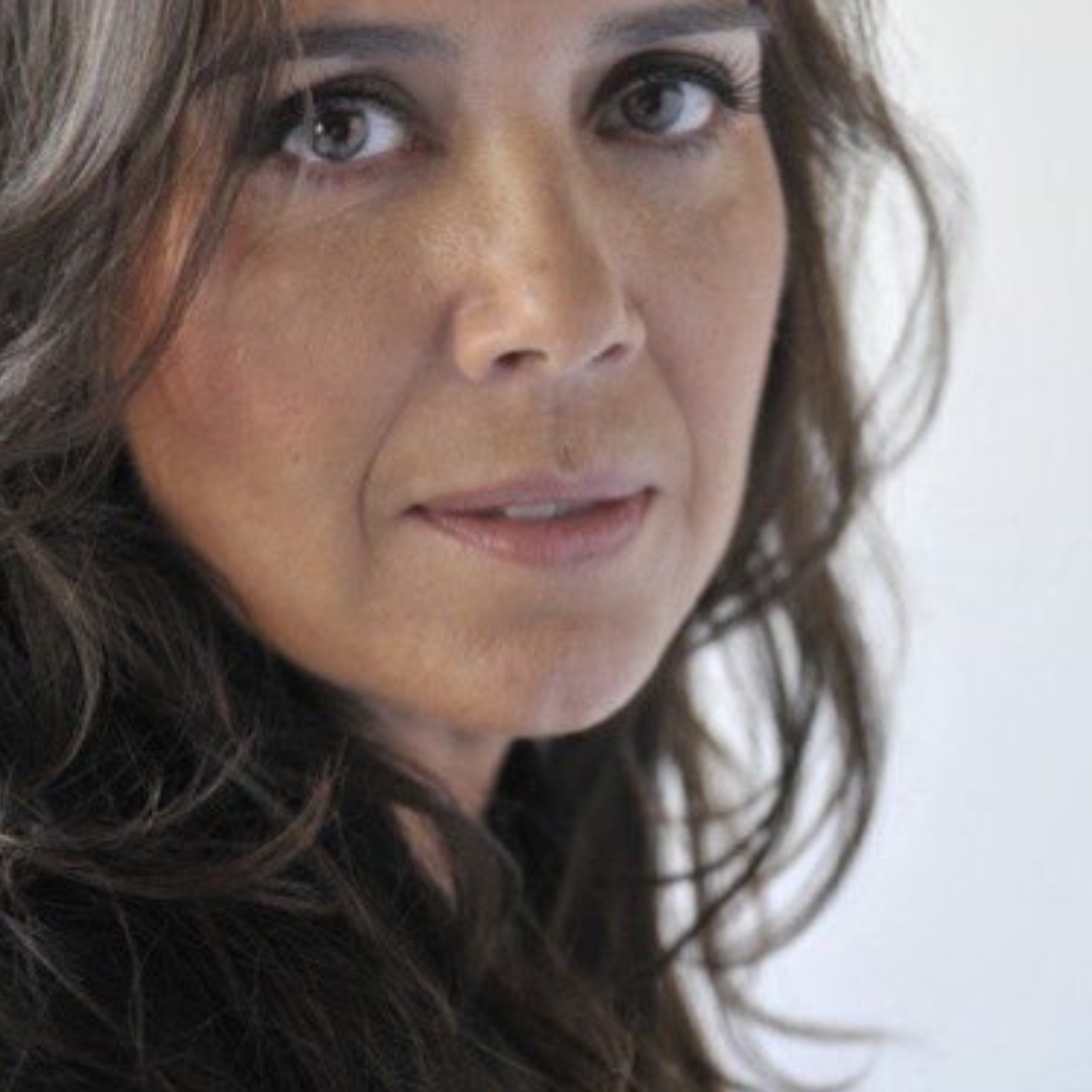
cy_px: 345
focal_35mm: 109
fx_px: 3890
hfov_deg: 16.0
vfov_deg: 15.9
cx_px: 501
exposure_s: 1/160
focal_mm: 50
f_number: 2.8
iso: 320
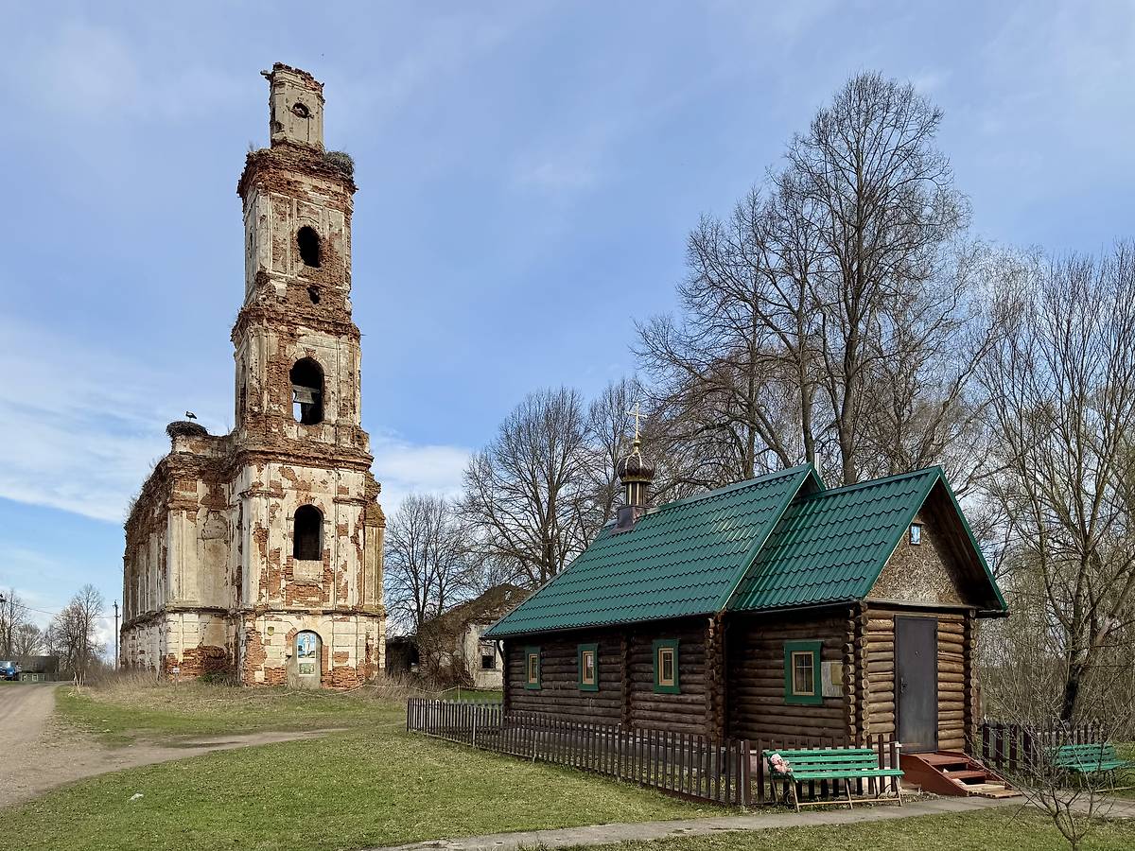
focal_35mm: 24
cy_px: 426
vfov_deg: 56.8
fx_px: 787
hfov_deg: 71.6
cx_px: 568
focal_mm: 6.76
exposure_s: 1/4049
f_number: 1.78
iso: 80
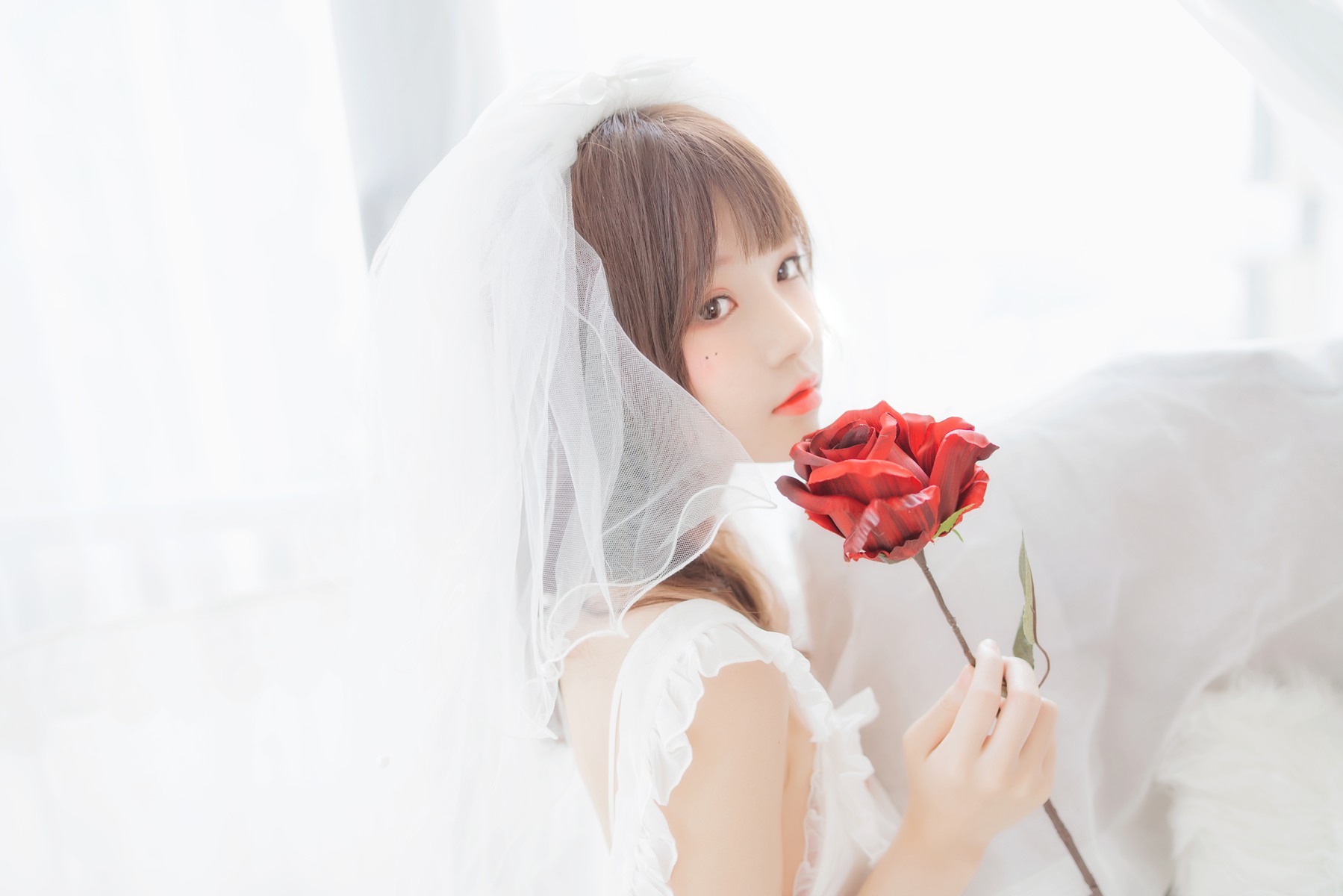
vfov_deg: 37.9
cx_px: 672
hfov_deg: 54.4
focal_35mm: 35
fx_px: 1306
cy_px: 448
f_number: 2
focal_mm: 35
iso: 200
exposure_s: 1/200
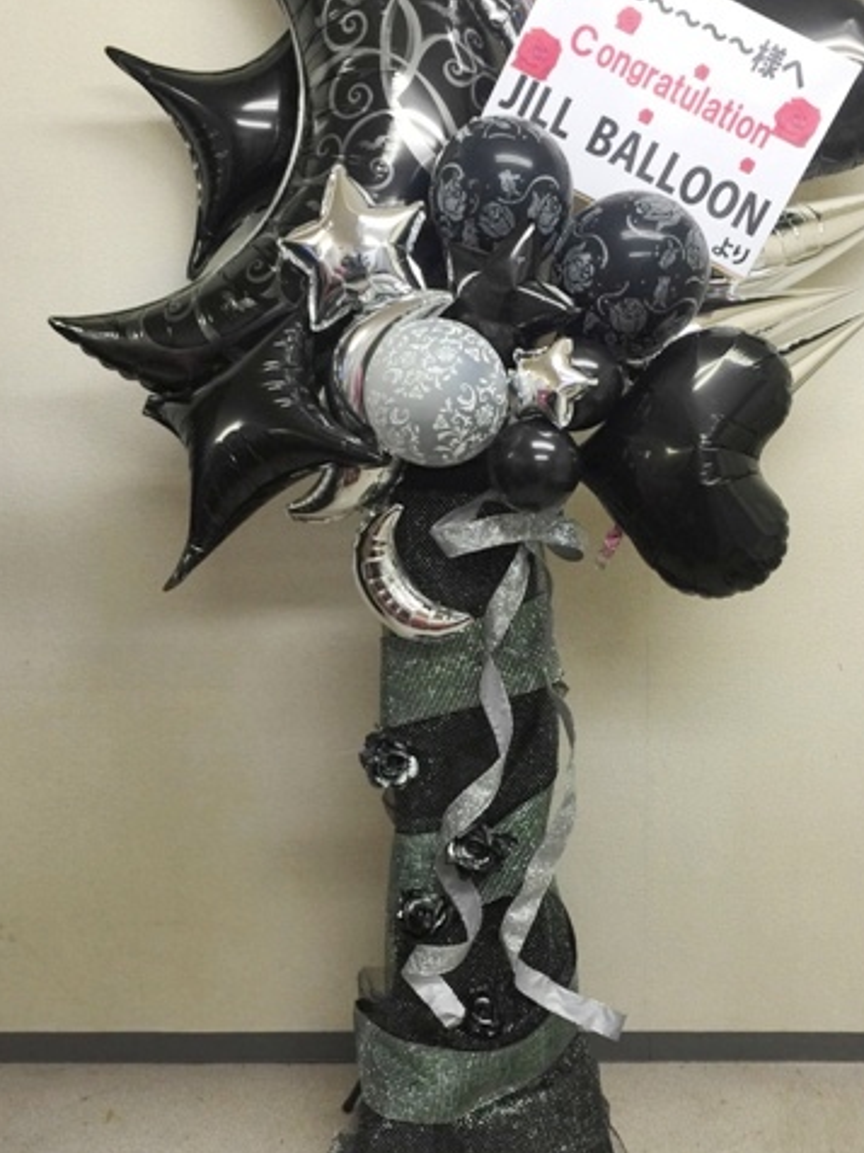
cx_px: 474
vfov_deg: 47.9
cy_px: 574
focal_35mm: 39
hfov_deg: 36.8
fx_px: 1298
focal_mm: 4.15
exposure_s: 1/33
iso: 40
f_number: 2.2
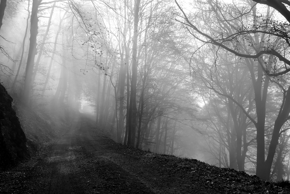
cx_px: 145
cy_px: 97
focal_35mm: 52
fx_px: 423
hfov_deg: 37.9
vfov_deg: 25.8
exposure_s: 1/125
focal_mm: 35
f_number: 10
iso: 100
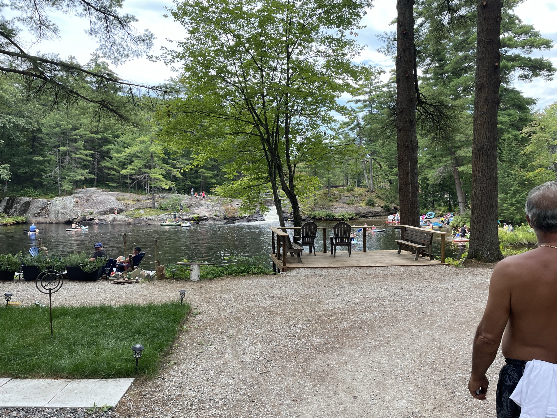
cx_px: 278
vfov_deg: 53.1
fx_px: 418
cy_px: 209
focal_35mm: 26
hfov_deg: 67.3
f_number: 1.6
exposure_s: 1/381
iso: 32
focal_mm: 4.2
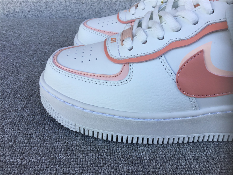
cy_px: 88
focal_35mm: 31
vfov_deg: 45.4
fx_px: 209
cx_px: 116
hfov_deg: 58.4
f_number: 2.4
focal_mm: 3.3
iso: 25
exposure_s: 1/226
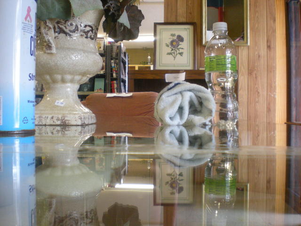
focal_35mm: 38
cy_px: 113
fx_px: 330
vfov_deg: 37.7
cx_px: 150
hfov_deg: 49.0
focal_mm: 6.3
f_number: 3.1
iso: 284
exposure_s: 1/15
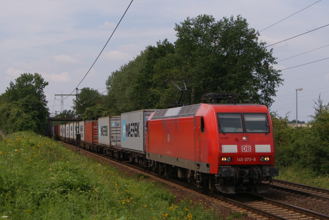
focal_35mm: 75
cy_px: 110
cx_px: 164
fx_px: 686
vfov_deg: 18.2
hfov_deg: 27.0
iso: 200
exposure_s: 1/800
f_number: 10
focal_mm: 50
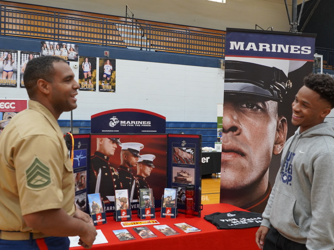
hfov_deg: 51.8
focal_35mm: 36
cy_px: 126
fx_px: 343
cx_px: 180
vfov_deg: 40.1
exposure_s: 1/160
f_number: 4
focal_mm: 21
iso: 1250
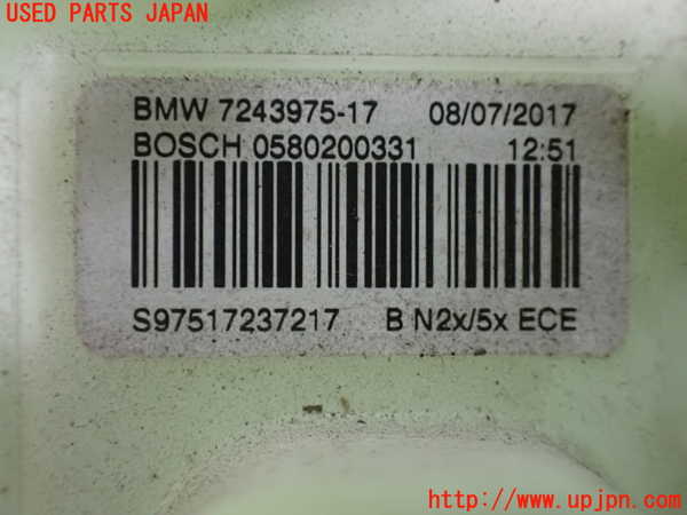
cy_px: 258
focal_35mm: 41
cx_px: 344
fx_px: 814
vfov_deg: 35.1
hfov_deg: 45.8
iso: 1600
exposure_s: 1/30
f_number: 2.8
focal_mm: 7.31
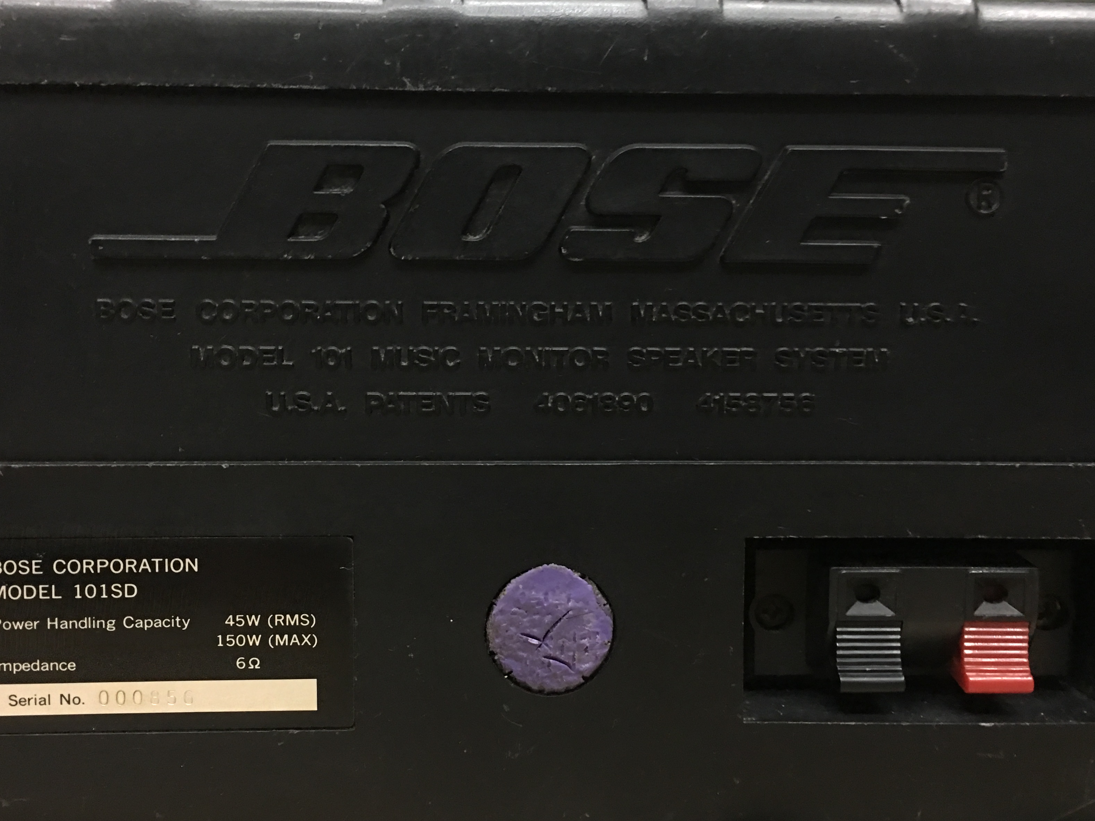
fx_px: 1170
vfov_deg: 38.6
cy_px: 441
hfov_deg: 50.1
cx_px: 544
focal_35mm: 37
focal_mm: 4.15
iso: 100
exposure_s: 1/8
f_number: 2.2
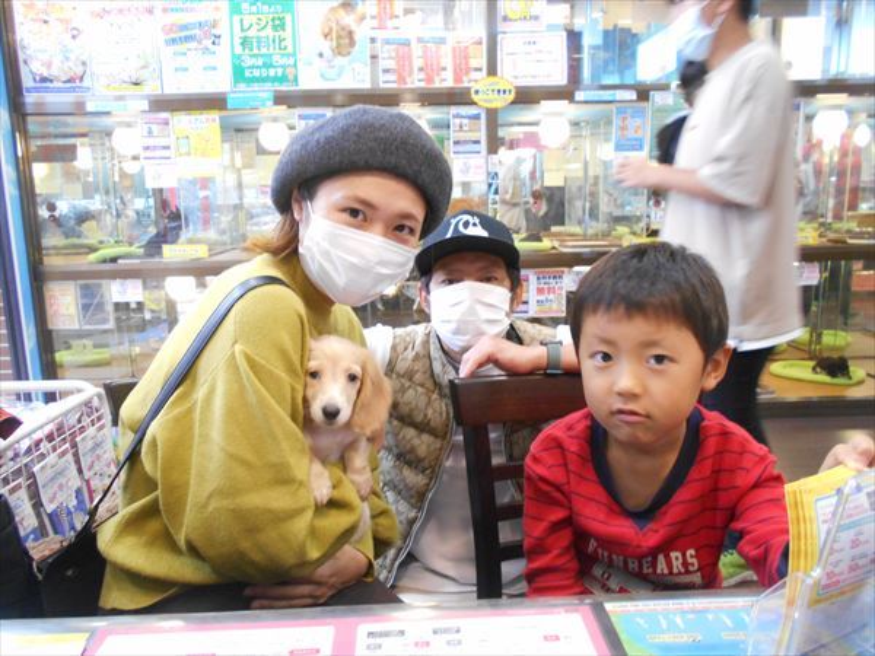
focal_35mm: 26
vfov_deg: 53.1
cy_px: 328
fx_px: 657
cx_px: 438
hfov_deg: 67.3
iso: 400
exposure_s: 1/20
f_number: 3.2
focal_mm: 4.6
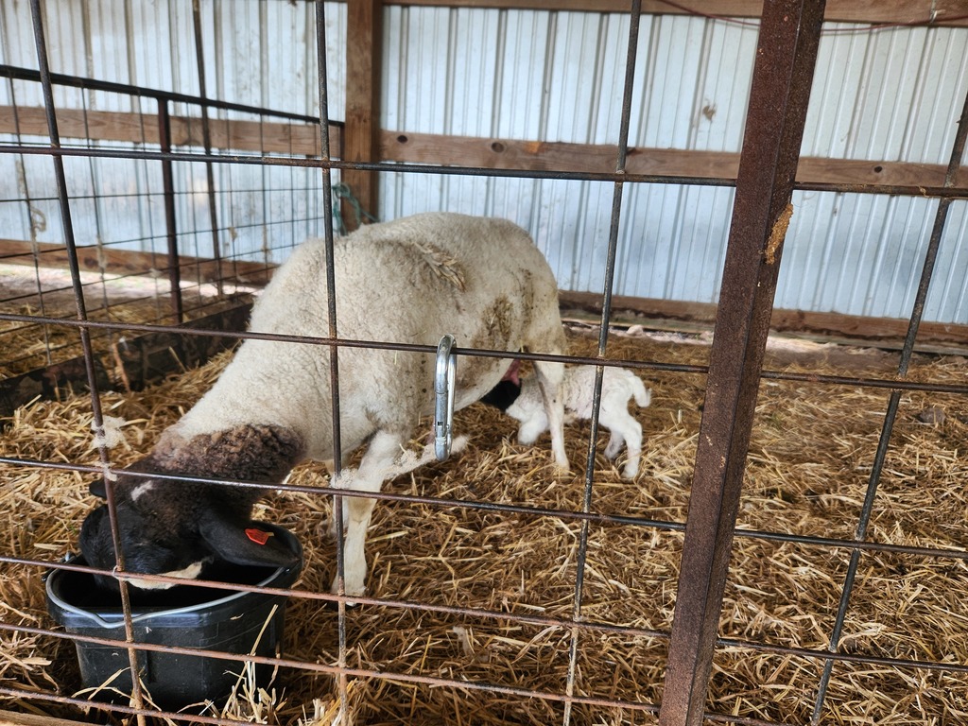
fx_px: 643
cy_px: 363
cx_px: 484
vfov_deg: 58.9
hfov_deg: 73.9
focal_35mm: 23
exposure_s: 1/180
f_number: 1.8
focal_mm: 5.4
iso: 64
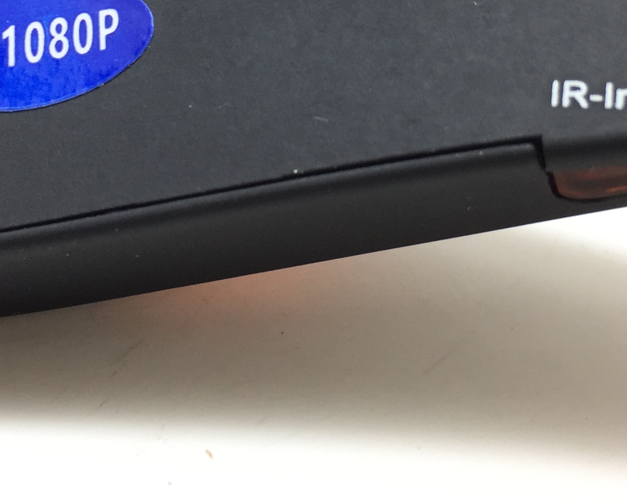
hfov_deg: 26.7
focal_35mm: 71
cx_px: 258
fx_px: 1318
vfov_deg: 20.8
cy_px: -6
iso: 32
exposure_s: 1/50
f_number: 2.2
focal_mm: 4.15
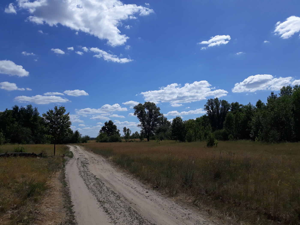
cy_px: 112
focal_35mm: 27
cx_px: 150
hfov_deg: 65.3
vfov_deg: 51.4
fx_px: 234
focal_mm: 3.71
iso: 40
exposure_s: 1/4831
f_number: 1.7
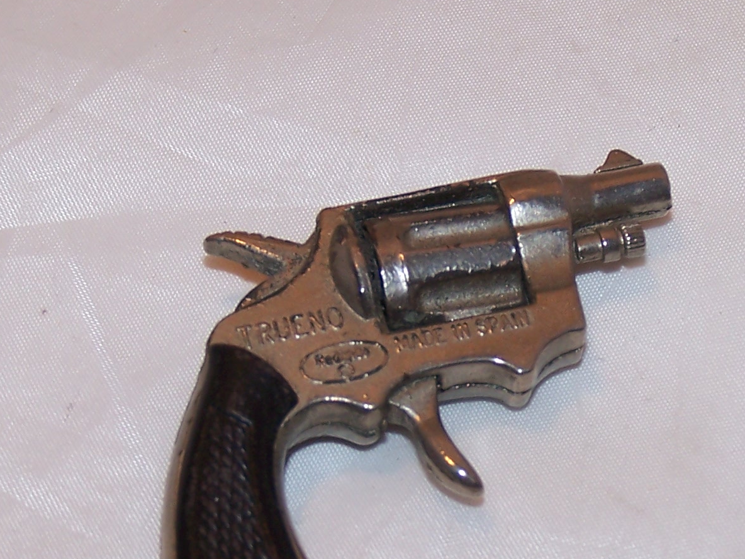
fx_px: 3142
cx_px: 525
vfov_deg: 10.1
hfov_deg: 13.5
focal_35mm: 146
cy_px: 414
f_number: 3.2
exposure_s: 1/60
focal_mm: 12.4
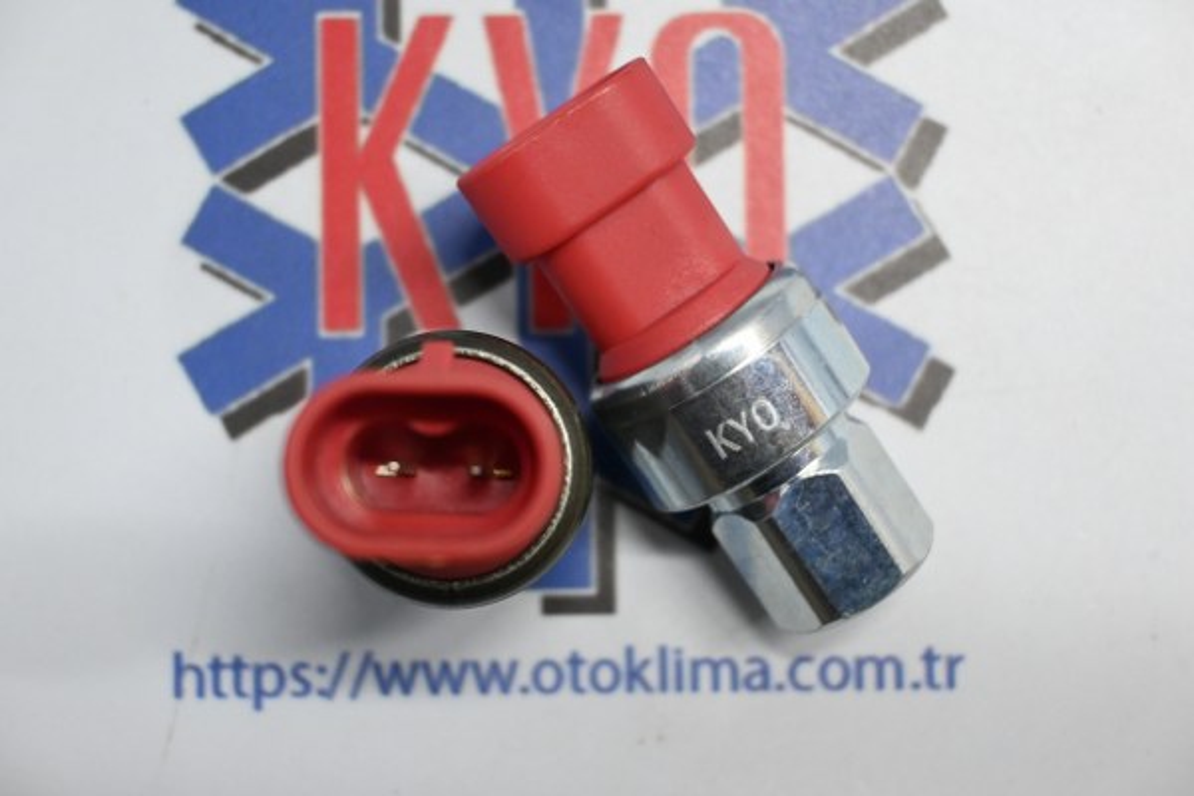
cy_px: 398
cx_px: 597
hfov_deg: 35.9
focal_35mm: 56
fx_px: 1841
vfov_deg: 24.4
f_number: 5.3
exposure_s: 1/125
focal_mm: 37
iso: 2000
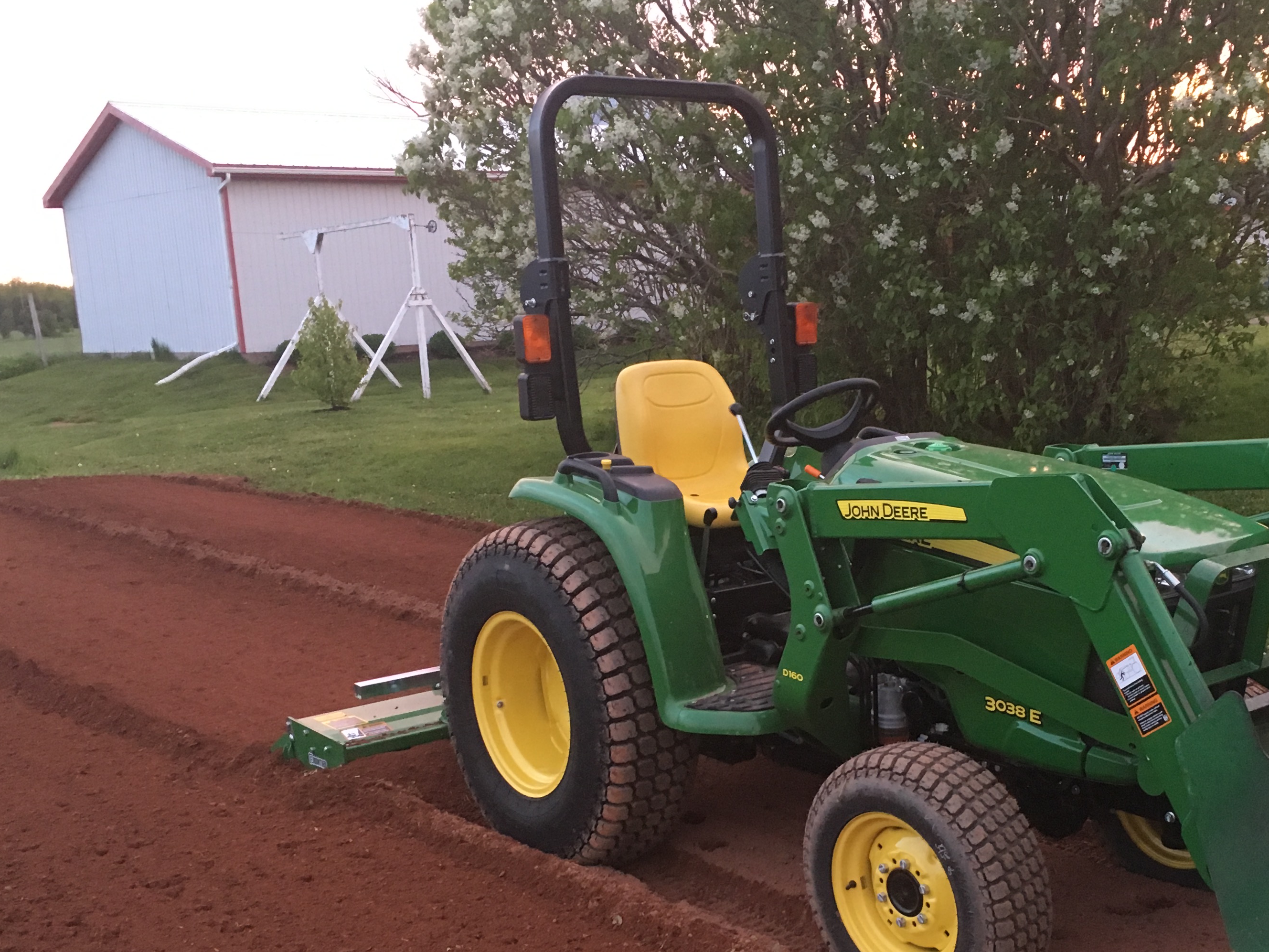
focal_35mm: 44
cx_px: 804
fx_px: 1613
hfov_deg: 42.6
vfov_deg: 32.5
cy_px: 659
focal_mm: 4.15
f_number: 2.2
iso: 200
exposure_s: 1/24
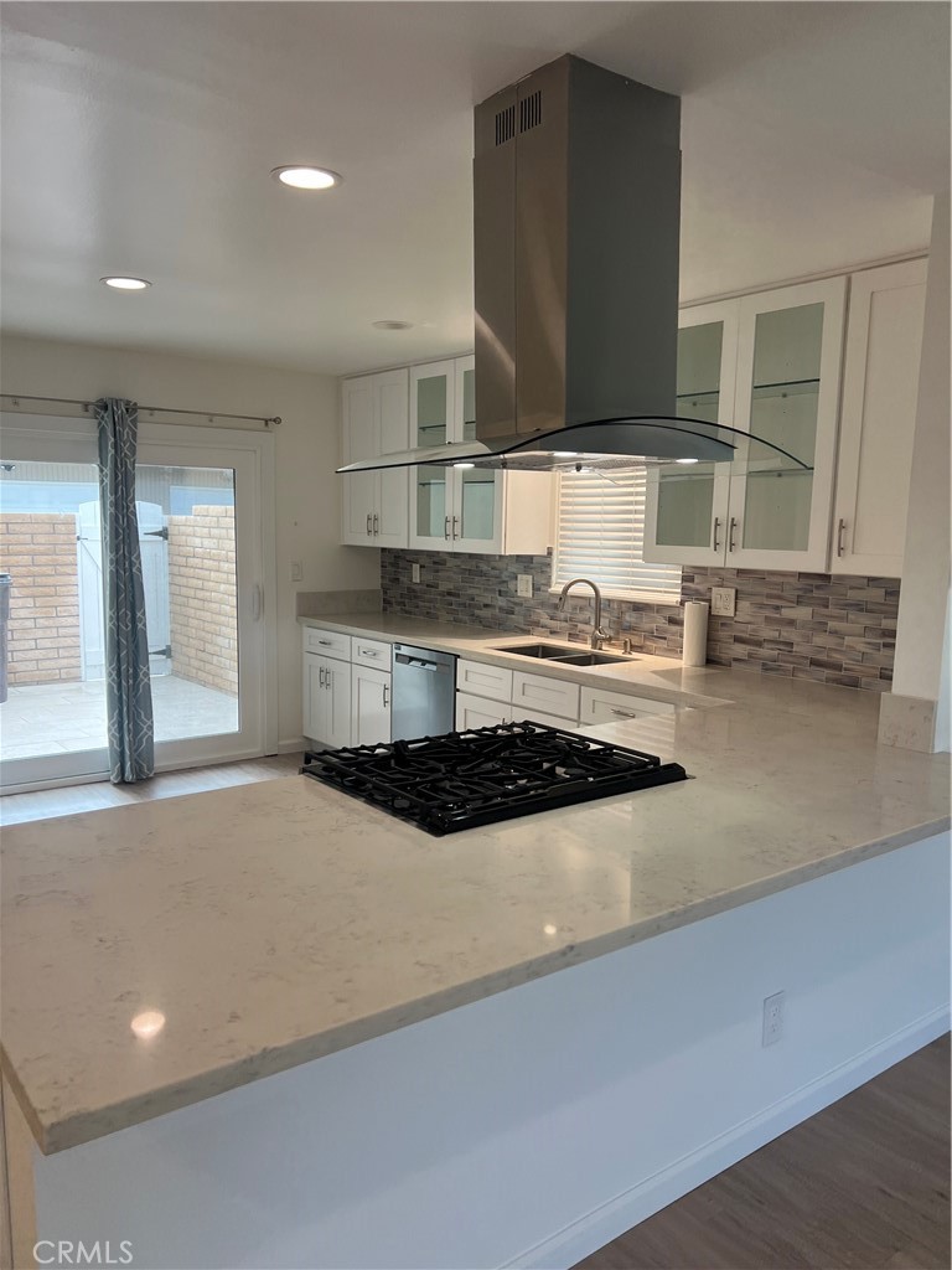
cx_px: 476
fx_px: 953
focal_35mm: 26
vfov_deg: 67.3
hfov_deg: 53.1
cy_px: 635
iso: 64
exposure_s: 1/127
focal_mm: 5.7
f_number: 1.5
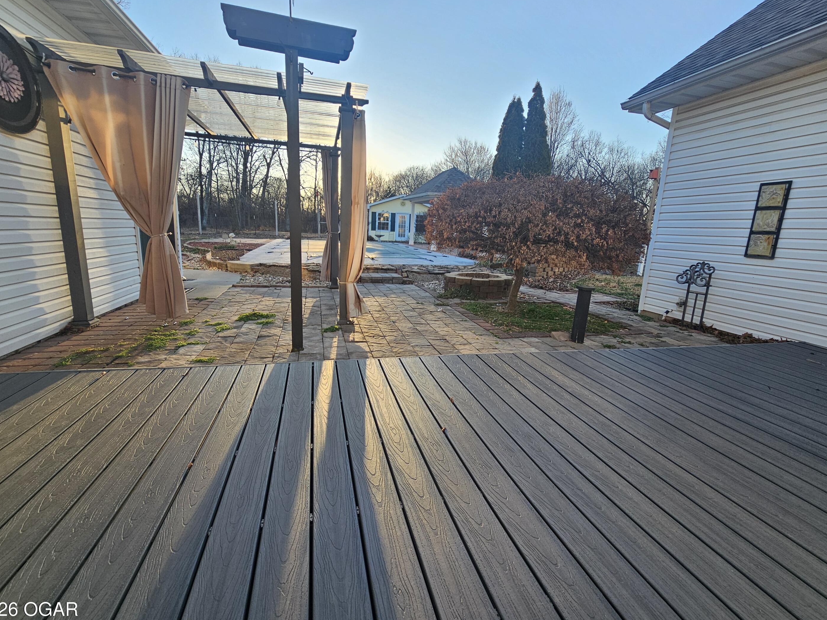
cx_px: 406
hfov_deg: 102.1
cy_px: 306
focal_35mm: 14
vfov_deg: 85.7
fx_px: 334
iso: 50
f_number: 2.2
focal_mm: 2.2
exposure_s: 1/368
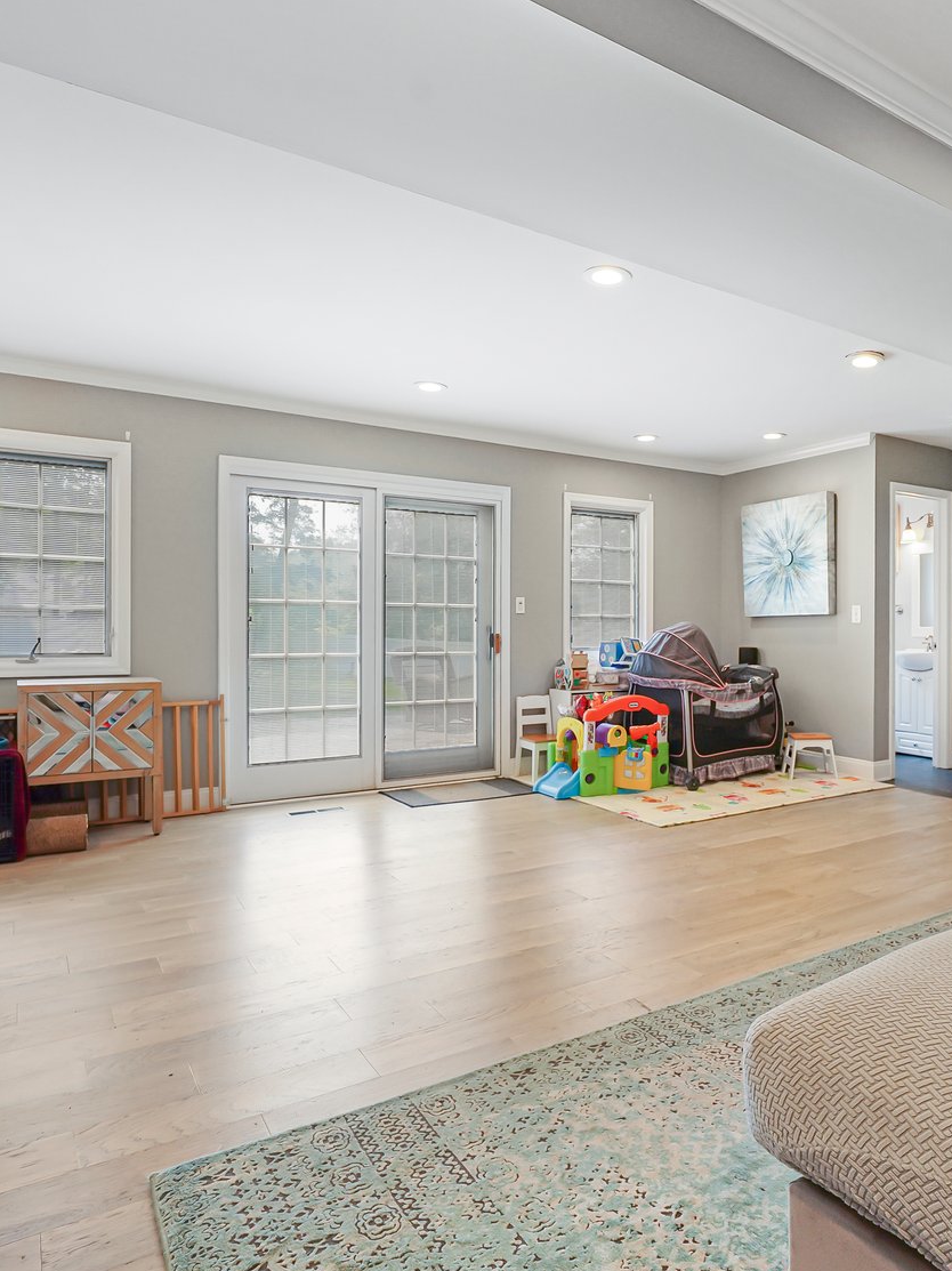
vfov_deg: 73.9
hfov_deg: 57.2
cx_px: 656
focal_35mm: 23
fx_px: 844
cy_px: 632
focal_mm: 13
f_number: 8
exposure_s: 1/15
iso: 320
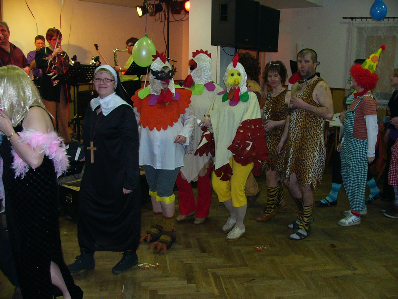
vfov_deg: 40.7
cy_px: 150
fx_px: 402
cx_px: 199
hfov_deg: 52.6
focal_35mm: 35
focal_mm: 4.6
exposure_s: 1/30
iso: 100
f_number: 2.8
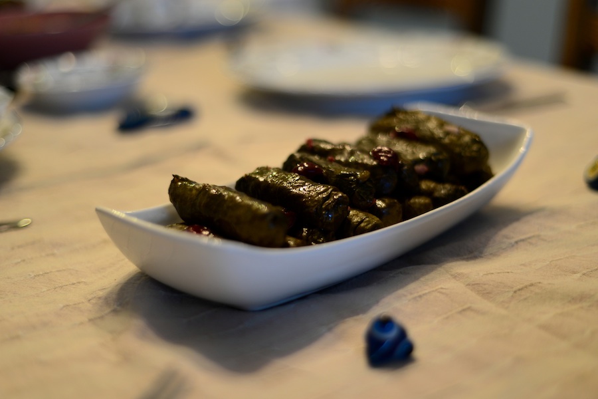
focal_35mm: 50
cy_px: 200
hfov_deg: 39.6
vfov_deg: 27.0
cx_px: 299
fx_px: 830
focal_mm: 50
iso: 400
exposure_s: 1/50
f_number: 1.8
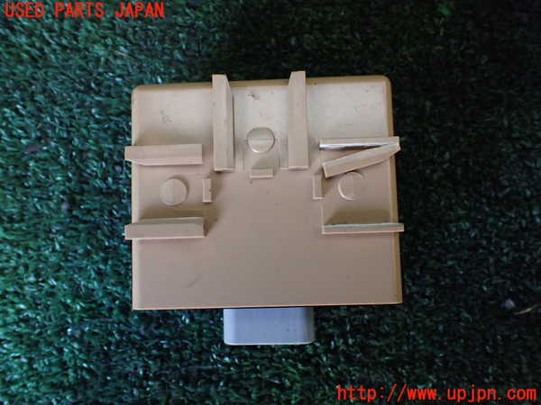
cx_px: 270
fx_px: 469
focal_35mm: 30
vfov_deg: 46.8
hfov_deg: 60.0
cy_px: 202
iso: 800
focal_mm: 5.4
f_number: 2.3
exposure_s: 1/125
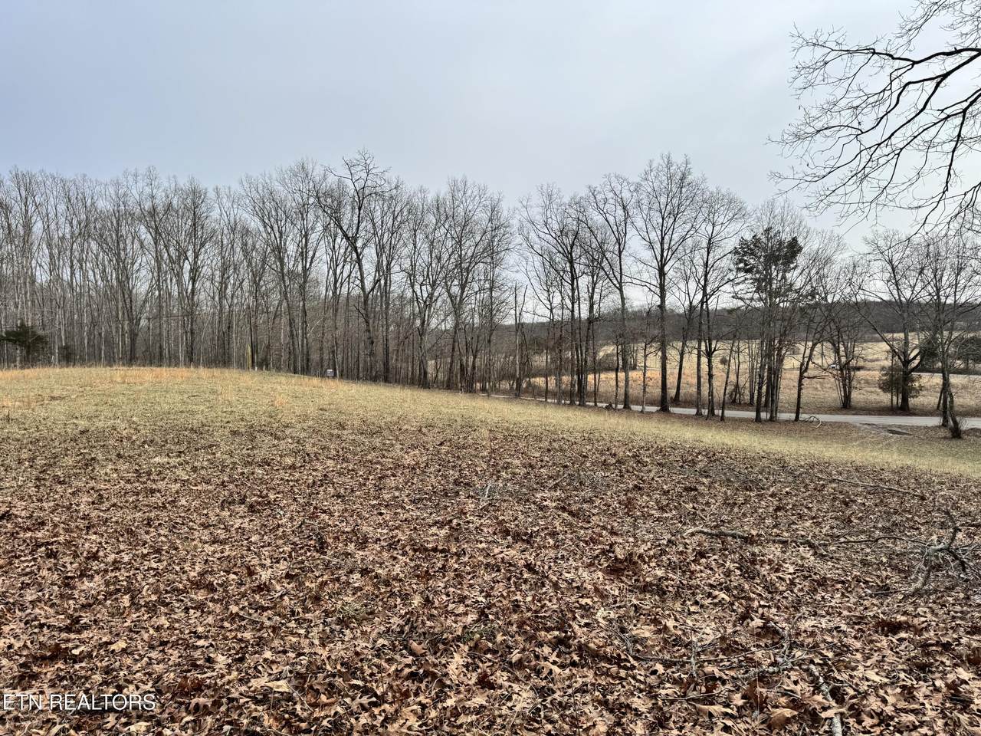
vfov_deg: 56.8
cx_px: 490
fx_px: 680
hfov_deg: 71.6
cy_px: 368
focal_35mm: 24
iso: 80
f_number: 1.78
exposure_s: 1/4049
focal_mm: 6.76
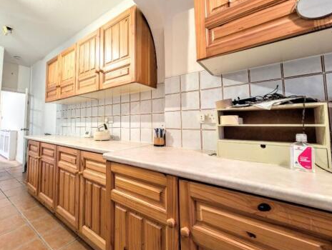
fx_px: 144
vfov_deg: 81.7
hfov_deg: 96.2
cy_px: 112
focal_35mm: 15
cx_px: 127
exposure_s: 1/16.7
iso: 113
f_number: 1.7
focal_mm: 2.02
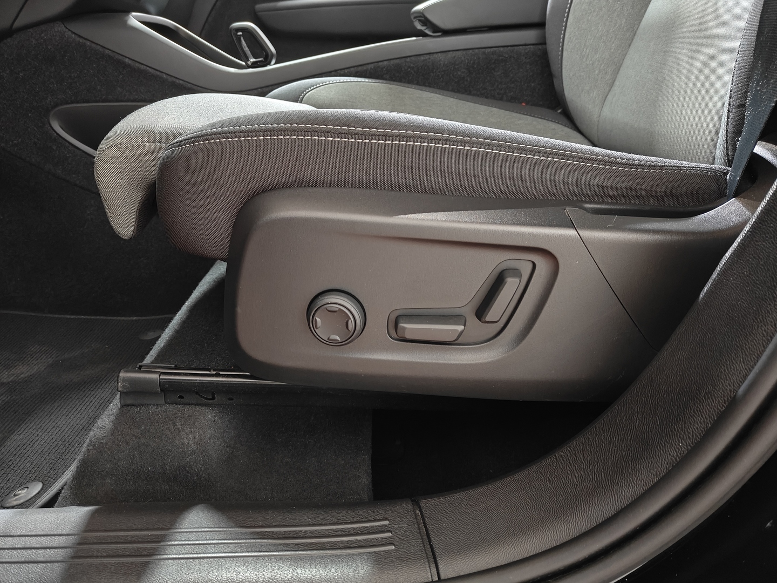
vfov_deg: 56.8
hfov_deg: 71.6
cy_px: 292
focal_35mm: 24
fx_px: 539
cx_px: 388
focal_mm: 5.59
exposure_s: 1/20
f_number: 1.8
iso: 2500
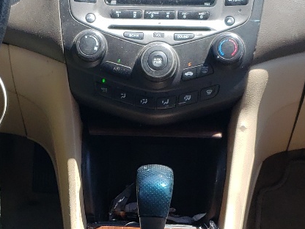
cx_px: 116
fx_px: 881
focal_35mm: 100
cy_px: 216
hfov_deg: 19.6
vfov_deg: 14.6
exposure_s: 1/556
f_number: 1.5
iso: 50
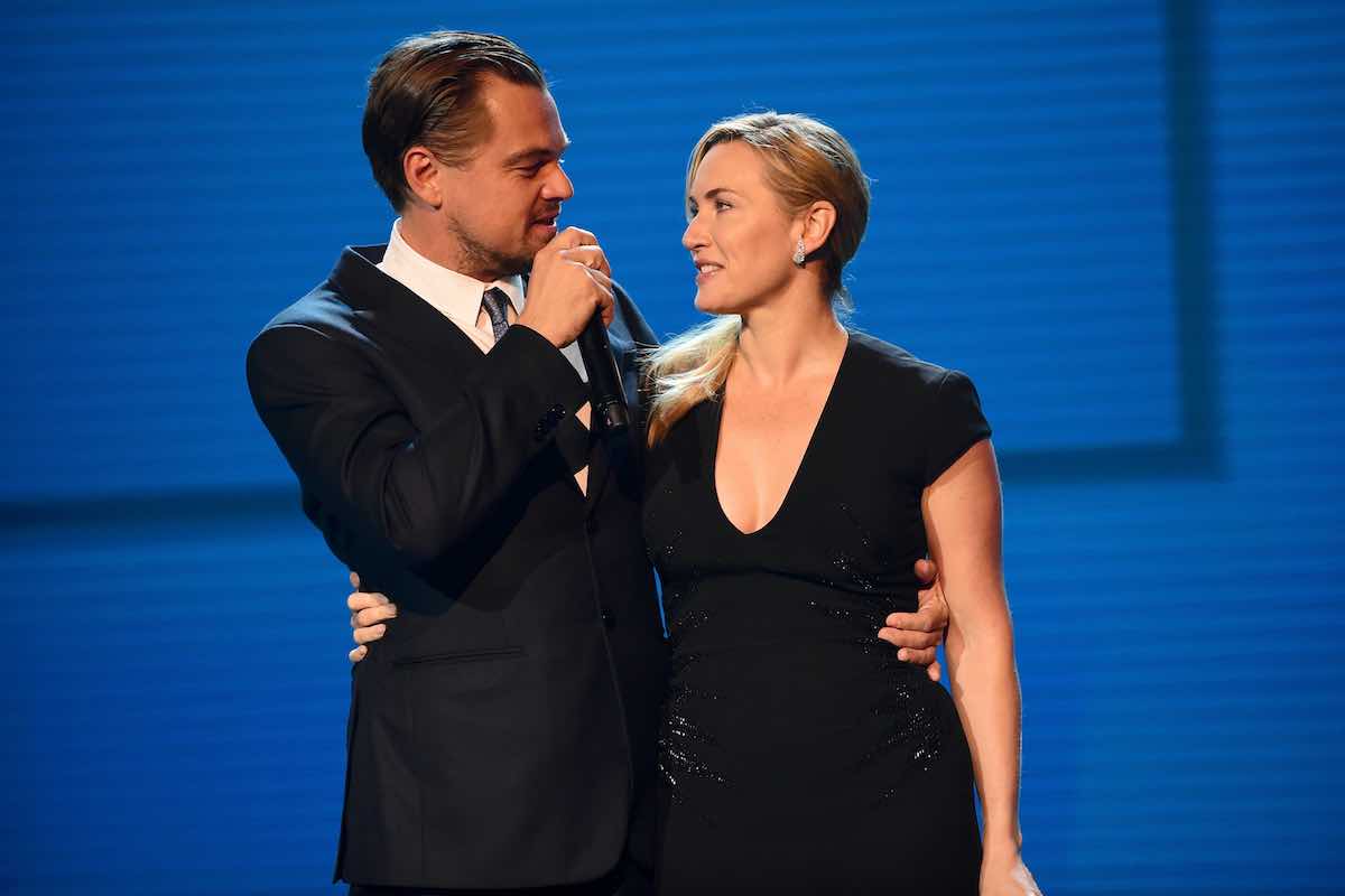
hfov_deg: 11.7
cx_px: 672
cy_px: 448
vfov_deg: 7.8
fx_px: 6538
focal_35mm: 175
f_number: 2.8
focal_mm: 175
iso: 3200
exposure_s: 1/1250
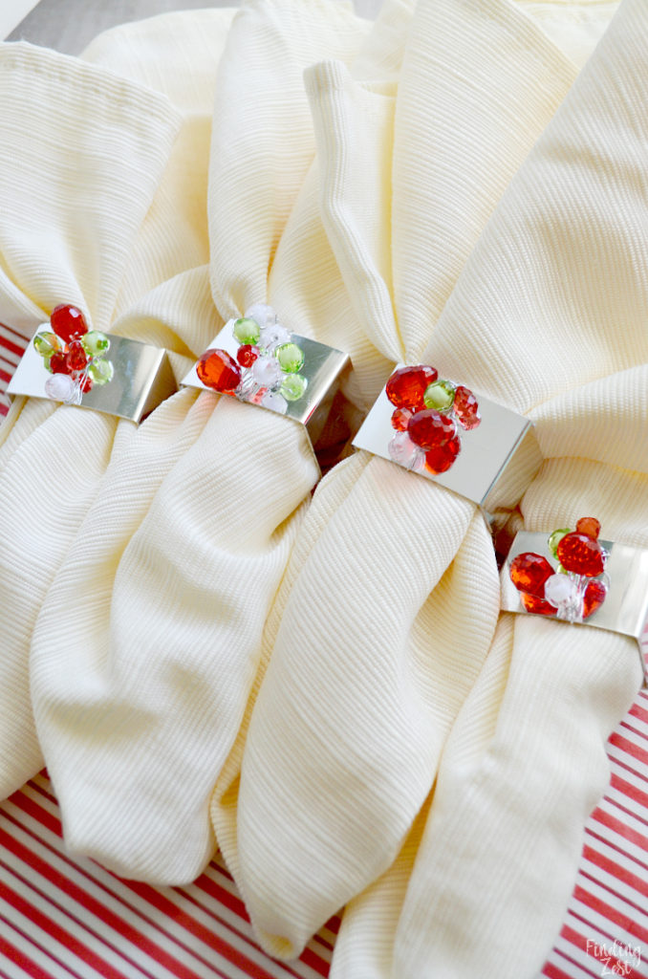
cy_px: 490
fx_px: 1302
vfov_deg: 41.2
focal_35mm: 48
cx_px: 324
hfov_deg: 27.9
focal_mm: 32
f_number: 4.8
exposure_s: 1/100
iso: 400
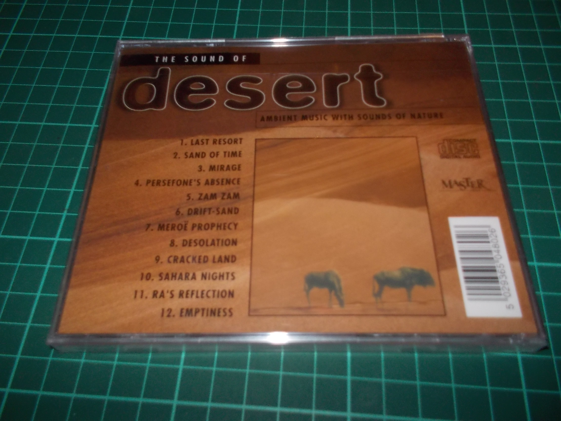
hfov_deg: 61.7
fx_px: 470
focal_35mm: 29
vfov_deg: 48.2
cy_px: 210
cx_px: 280
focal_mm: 4.1
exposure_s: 1/30
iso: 200
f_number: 3.3
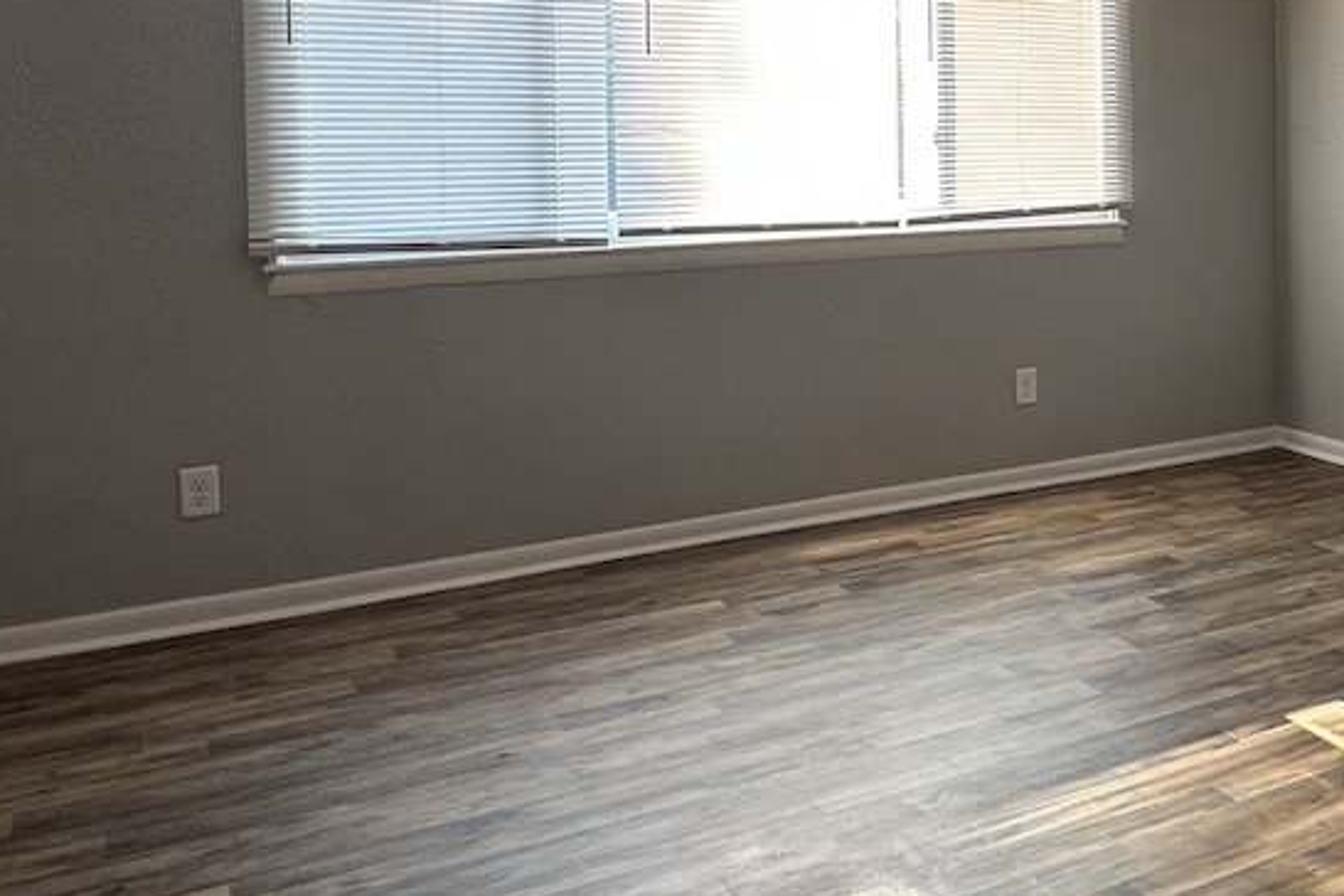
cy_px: 186
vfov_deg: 32.5
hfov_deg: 42.6
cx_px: 1307
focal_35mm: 40
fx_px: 1493
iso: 40
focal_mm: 2.22
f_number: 2.2
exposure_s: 1/104
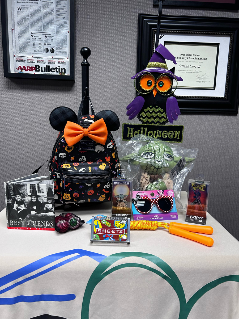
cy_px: 160
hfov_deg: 53.1
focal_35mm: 26
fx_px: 239
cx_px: 120
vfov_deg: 67.3
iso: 125
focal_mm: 5.7
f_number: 1.5
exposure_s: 1/120
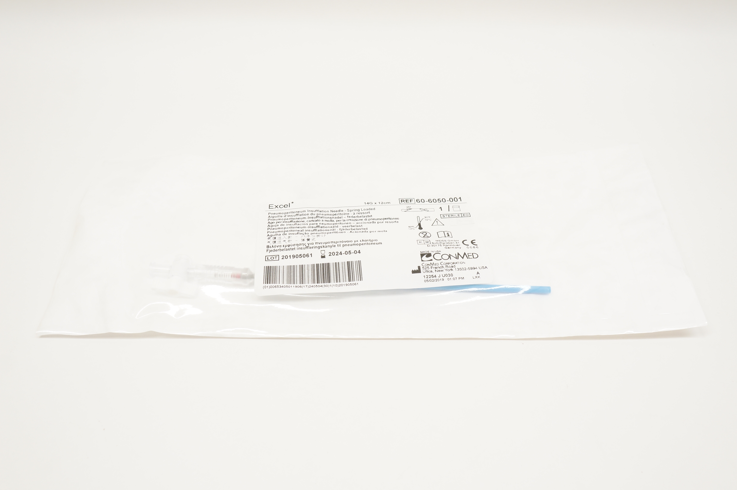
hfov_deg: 57.3
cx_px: 368
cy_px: 245
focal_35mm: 33
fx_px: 675
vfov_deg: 39.9
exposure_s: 1/50
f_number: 6.3
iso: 400
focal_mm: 22
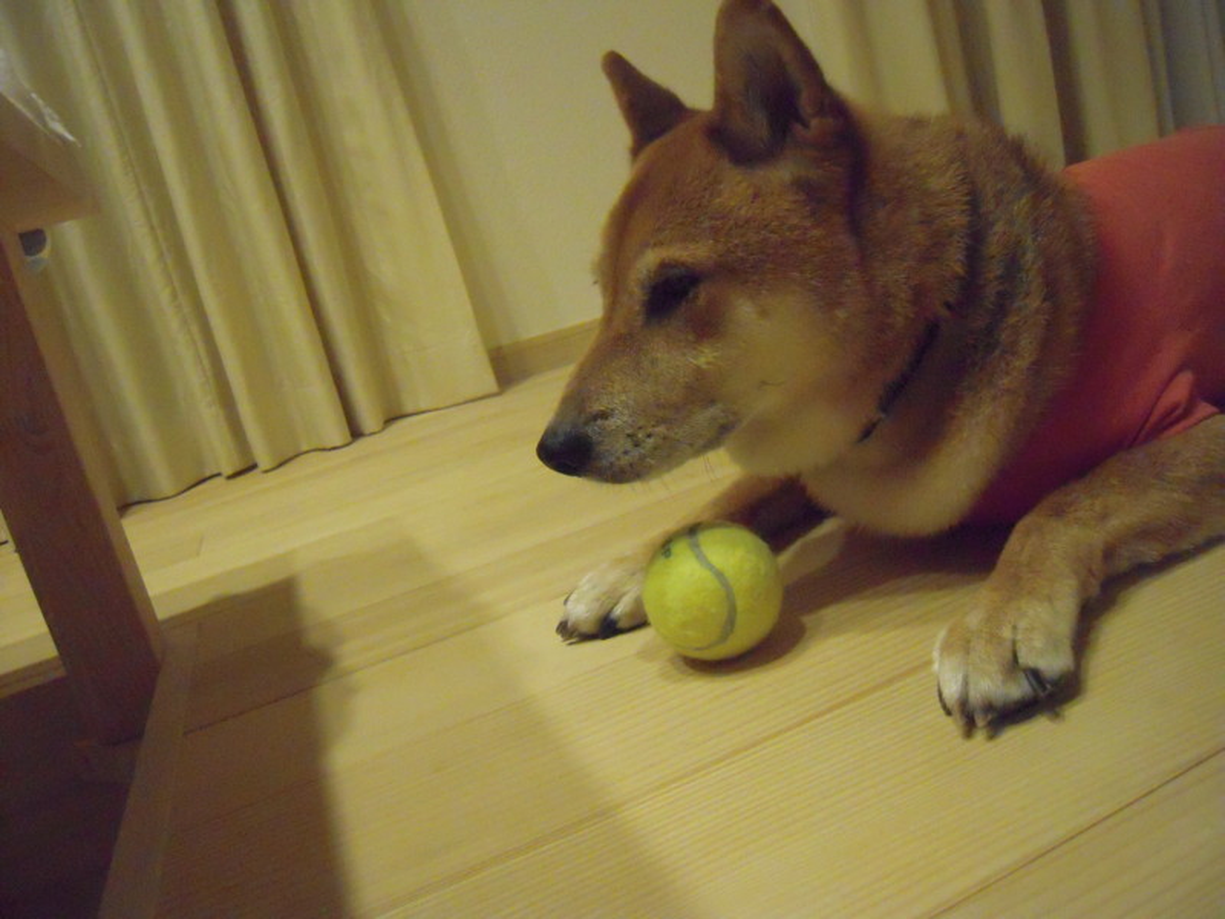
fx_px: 991
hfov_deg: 63.4
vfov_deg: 49.7
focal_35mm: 28
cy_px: 460
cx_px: 612
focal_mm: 5
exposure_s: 1/60
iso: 1600
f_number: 2.7
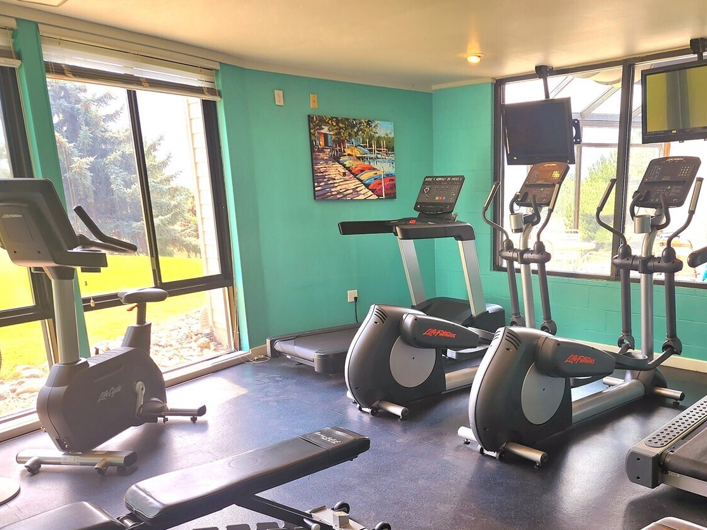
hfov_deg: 54.4
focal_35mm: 33
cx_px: 465
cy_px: 376
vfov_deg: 42.0
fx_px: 674
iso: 64
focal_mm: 6.4
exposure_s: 1/182
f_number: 1.8
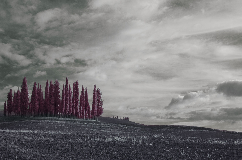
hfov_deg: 36.9
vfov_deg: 24.9
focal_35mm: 54
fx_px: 362
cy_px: 86
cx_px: 133
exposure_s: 1/125
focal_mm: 24
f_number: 9
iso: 200
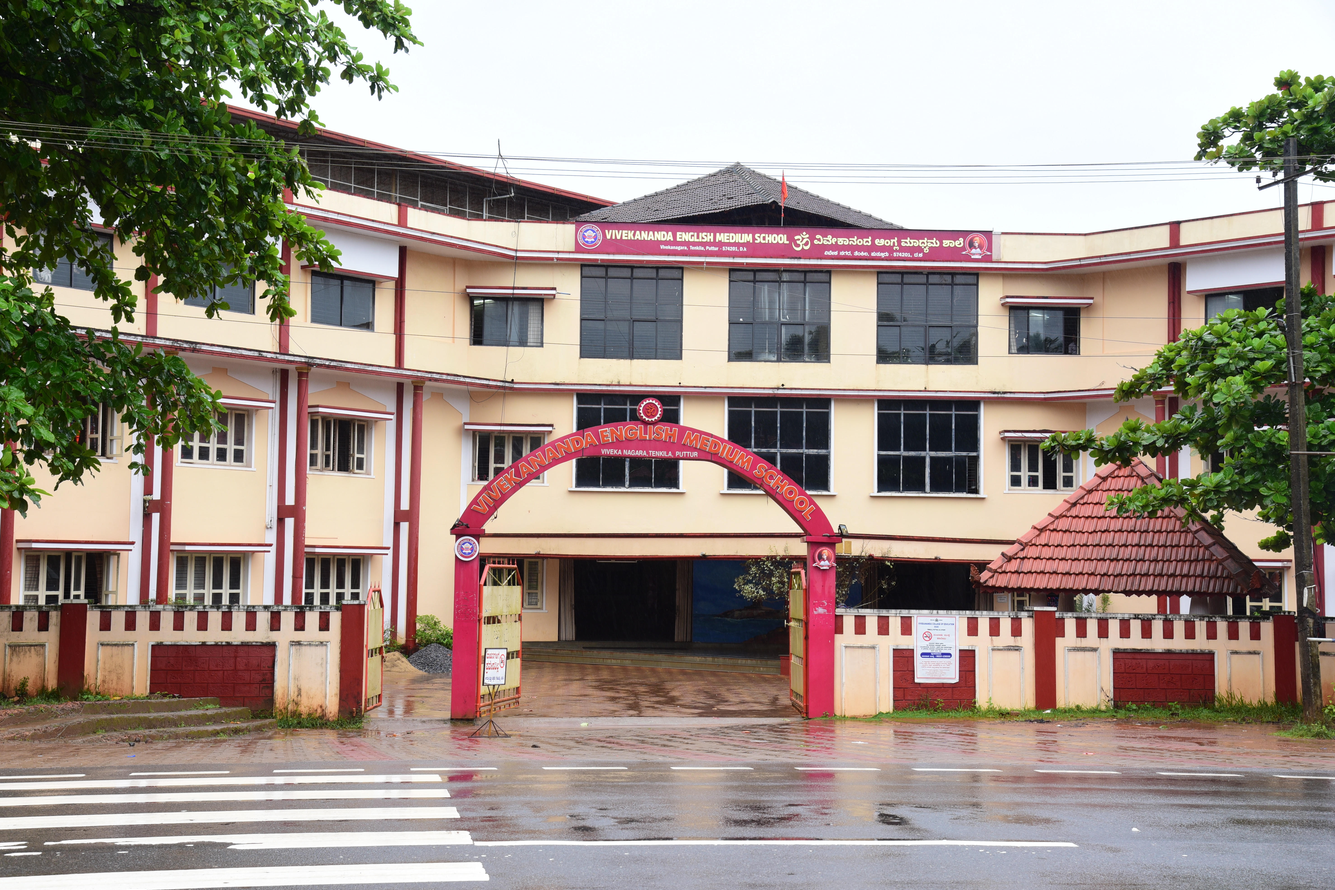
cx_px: 663
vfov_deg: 27.5
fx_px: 1817
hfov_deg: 40.3
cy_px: 436
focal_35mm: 49
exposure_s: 1/125
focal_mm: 48
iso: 250
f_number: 7.1
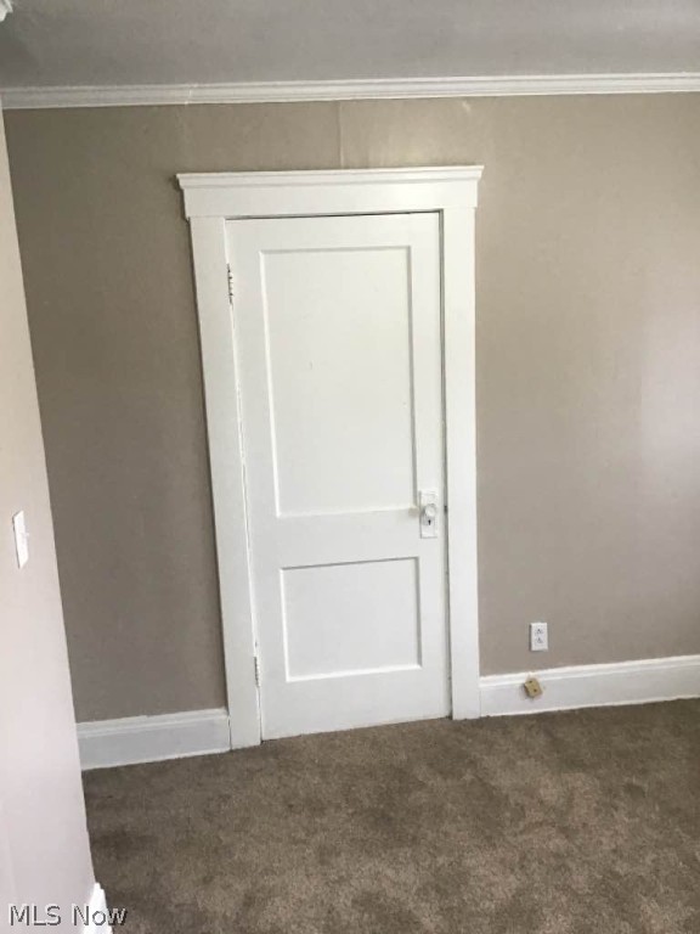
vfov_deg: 58.4
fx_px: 836
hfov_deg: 45.4
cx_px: 350
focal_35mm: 31
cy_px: 467
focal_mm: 3.3
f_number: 2.4
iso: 100
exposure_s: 1/30
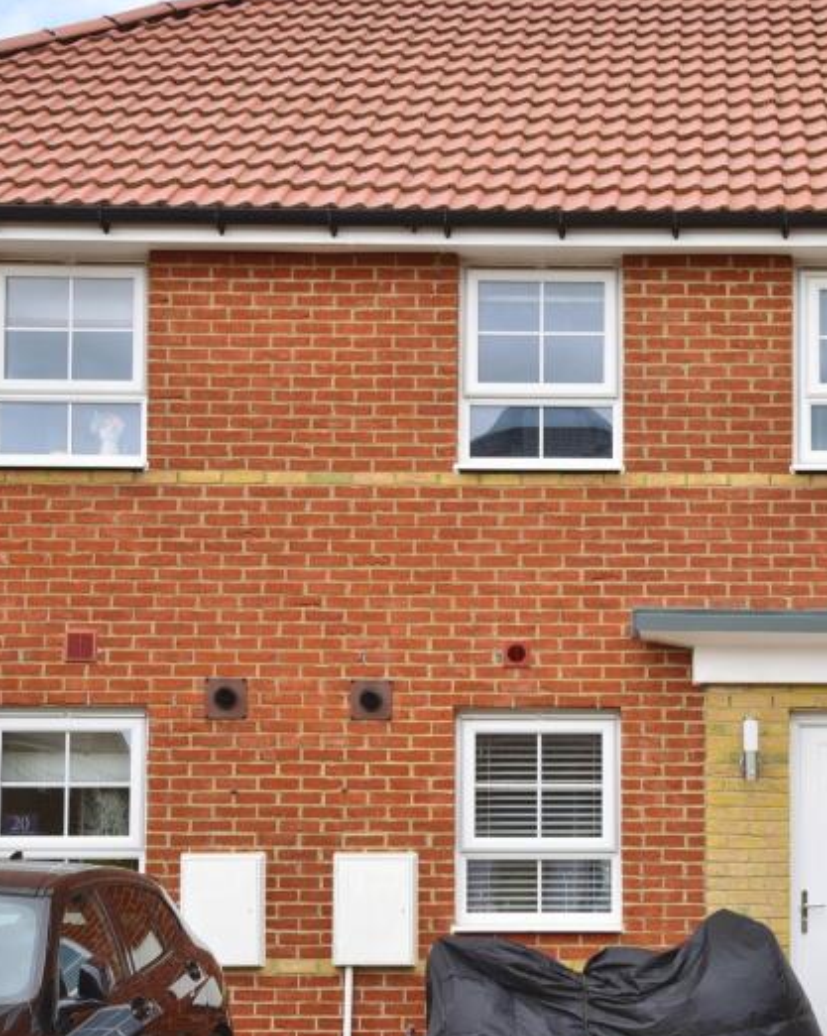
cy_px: 565
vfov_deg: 27.1
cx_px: 748
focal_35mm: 70
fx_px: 2144
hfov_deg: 21.3
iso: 125
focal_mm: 38
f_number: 8
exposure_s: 1/30
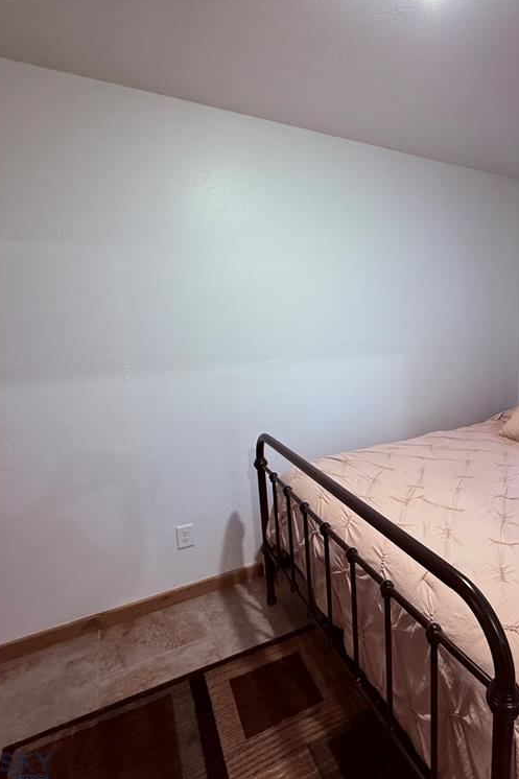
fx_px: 433
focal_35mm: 20
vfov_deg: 84.0
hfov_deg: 58.6
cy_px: 396
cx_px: 391
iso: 320
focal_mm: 2.22
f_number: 2.2
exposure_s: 1/60
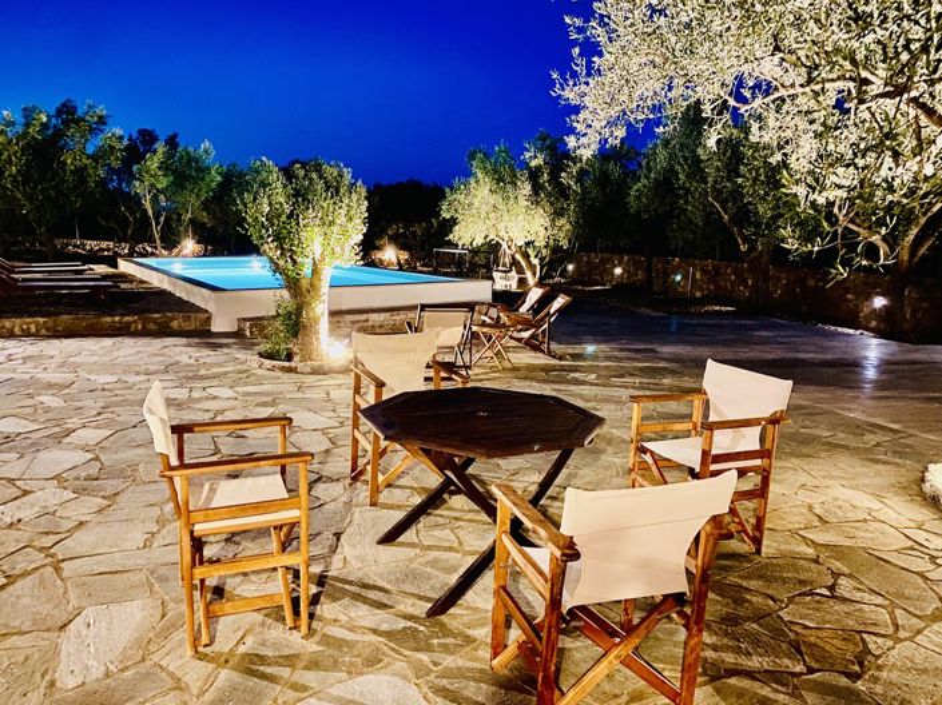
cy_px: 352
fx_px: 707
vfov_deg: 53.0
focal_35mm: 26
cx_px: 471
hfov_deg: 67.3
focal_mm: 4.25
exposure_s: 1/4
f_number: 1.8
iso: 640
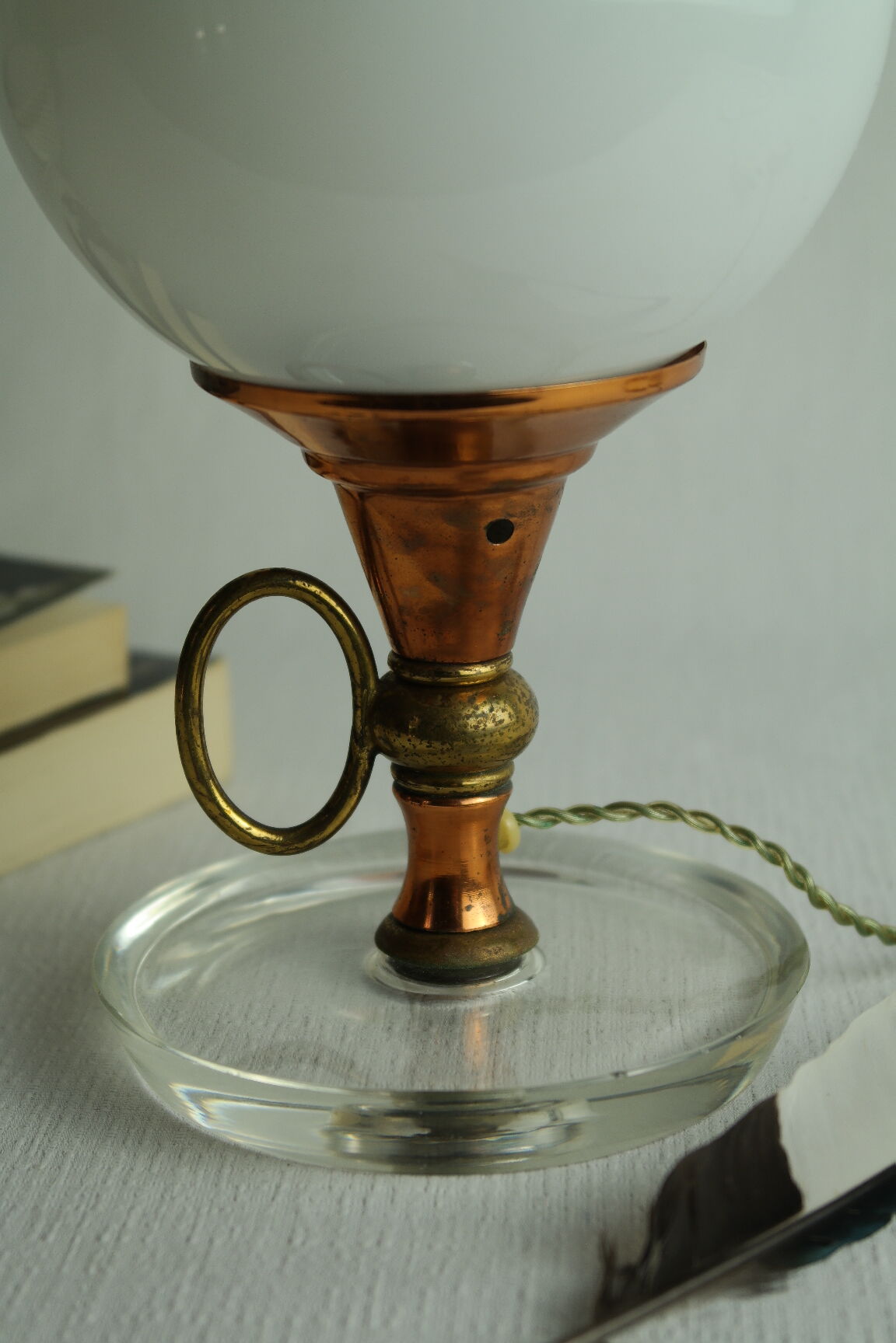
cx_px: 448
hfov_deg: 19.7
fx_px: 2576
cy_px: 672
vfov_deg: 29.2
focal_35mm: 69
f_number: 5.6
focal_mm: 45
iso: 100
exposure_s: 1/30
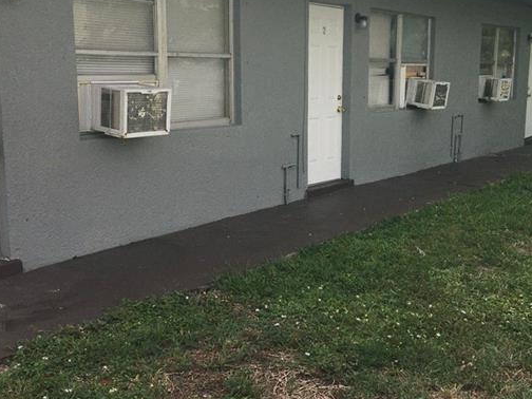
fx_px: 707
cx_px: 281
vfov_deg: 31.5
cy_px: 184
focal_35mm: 46
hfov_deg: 41.2
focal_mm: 4.15
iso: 25
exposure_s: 1/4808
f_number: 2.2
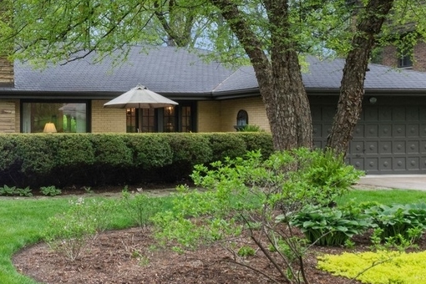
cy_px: 101
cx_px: -29
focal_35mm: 54
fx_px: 639
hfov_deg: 32.9
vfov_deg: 25.0
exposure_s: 1/25
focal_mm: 17
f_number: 18
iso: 400
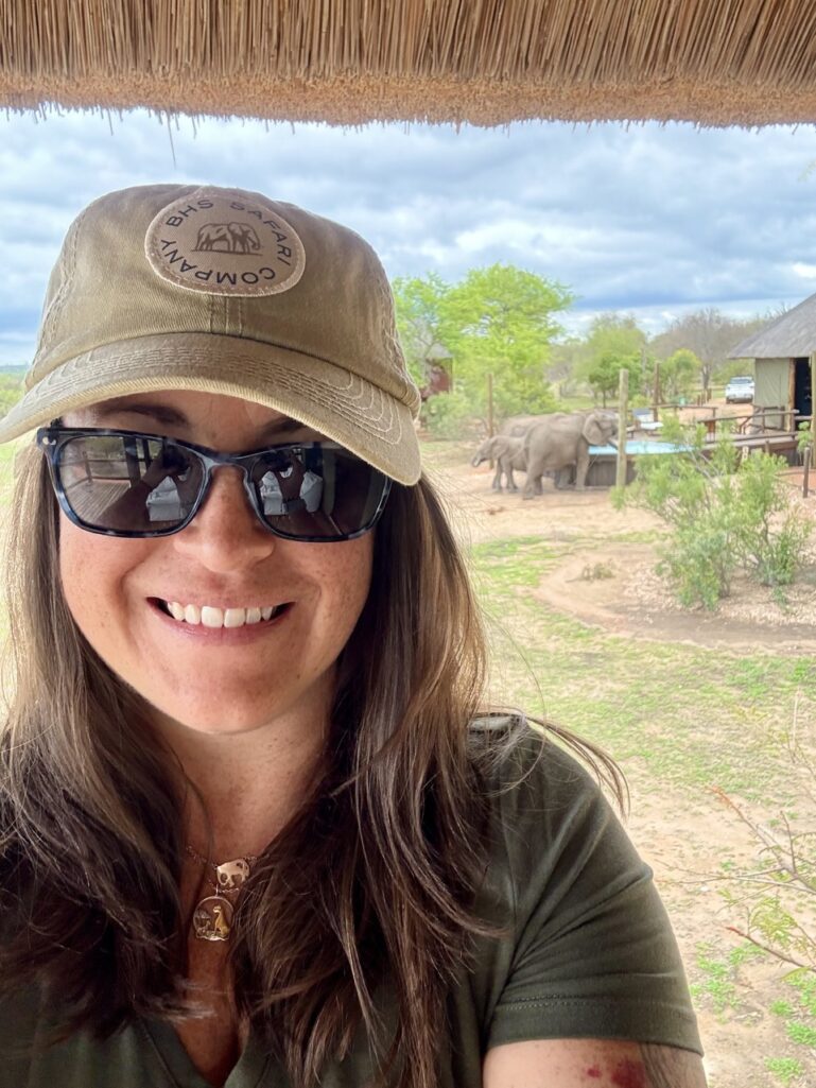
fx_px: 943
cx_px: 408
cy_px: 544
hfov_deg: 46.8
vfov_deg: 60.0
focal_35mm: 30
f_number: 1.9
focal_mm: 2.69
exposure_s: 1/174
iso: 80
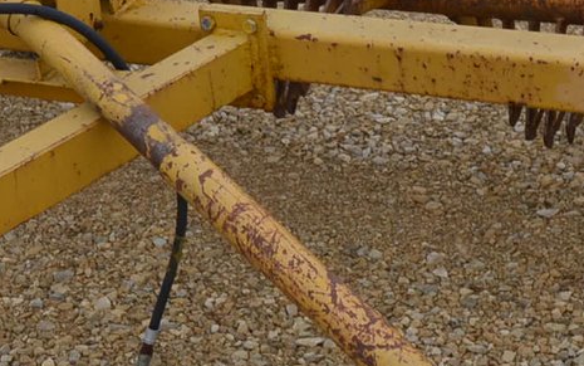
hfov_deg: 23.0
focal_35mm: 90
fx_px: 1433
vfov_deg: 14.5
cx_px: 262
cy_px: 141
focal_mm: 16
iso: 200
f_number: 8
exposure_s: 1/250
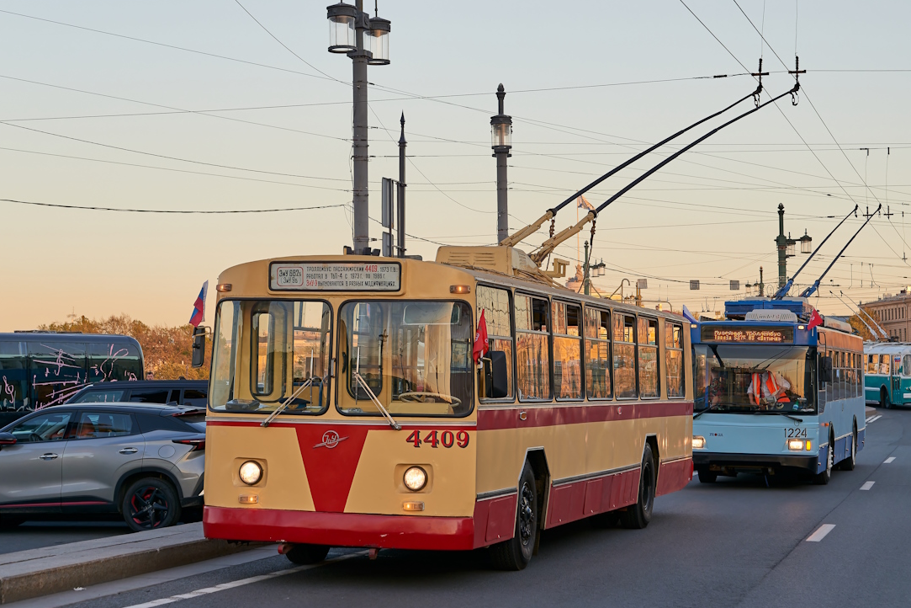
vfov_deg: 18.9
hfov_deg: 28.0
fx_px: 1822
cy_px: 260
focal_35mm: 72
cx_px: 551
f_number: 5
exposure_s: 1/250
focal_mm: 52
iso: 160
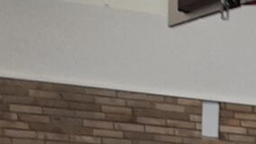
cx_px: 452
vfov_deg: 7.2
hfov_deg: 12.9
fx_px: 1032
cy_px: 407
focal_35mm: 152
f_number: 1.7
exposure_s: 1/50
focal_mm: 3.93
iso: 80
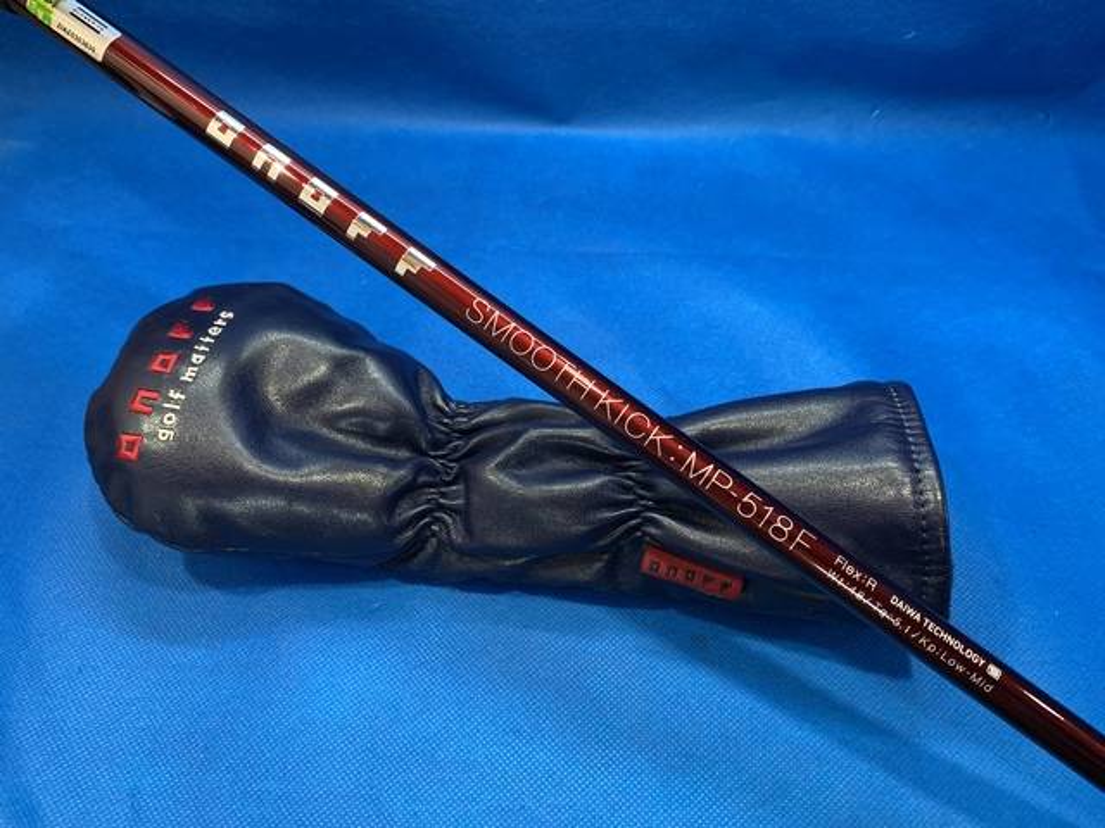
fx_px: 830
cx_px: 552
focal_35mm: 26
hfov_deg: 67.3
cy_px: 414
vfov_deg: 53.1
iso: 160
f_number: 1.8
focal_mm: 4.25
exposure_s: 1/60
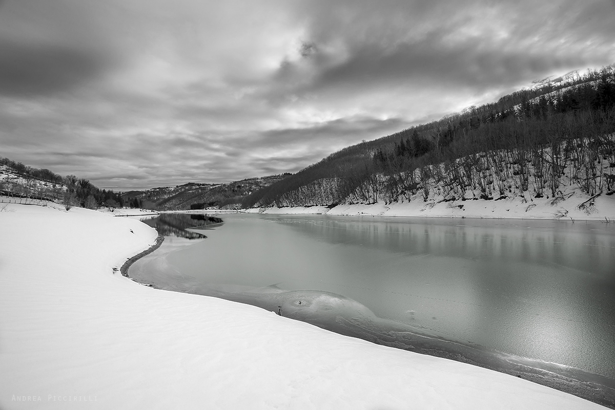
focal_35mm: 14
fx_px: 239
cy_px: 205
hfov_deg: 104.2
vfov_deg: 81.3
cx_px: 308
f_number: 16
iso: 200
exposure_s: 1/200
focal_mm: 14
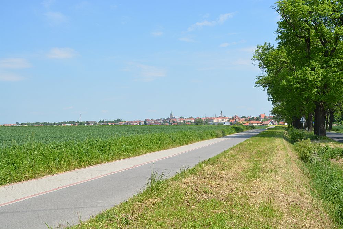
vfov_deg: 31.9
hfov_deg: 46.4
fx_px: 400
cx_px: 172
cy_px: 114
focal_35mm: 42
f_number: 9
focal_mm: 28
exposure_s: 1/320
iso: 100
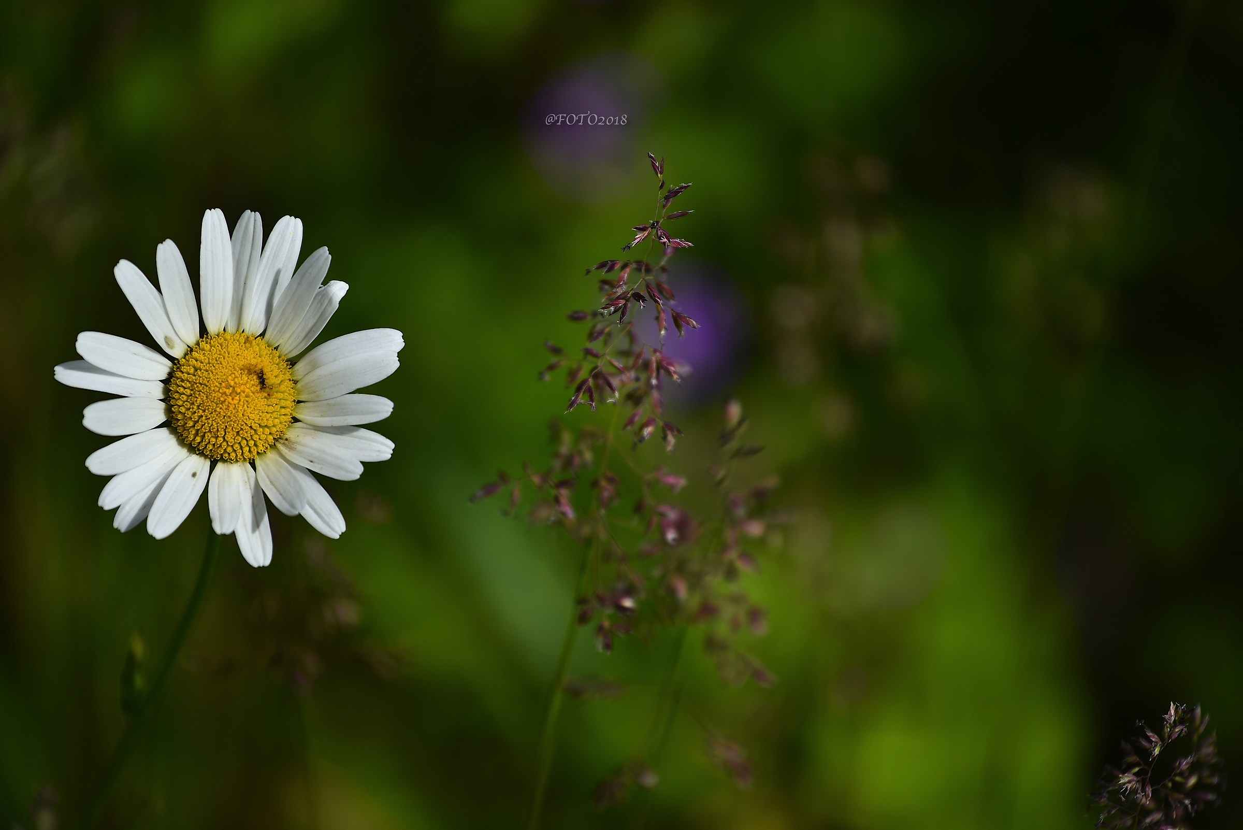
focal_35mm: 200
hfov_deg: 10.3
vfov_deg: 6.9
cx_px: 622
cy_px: 415
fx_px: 6908
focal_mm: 200
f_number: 4
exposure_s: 1/2000
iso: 100
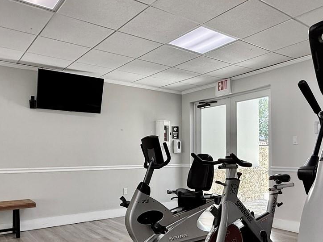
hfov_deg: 58.3
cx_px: 168
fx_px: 289
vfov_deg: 44.9
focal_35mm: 31
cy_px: 156
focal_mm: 2.22
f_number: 2.2
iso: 100
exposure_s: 1/120
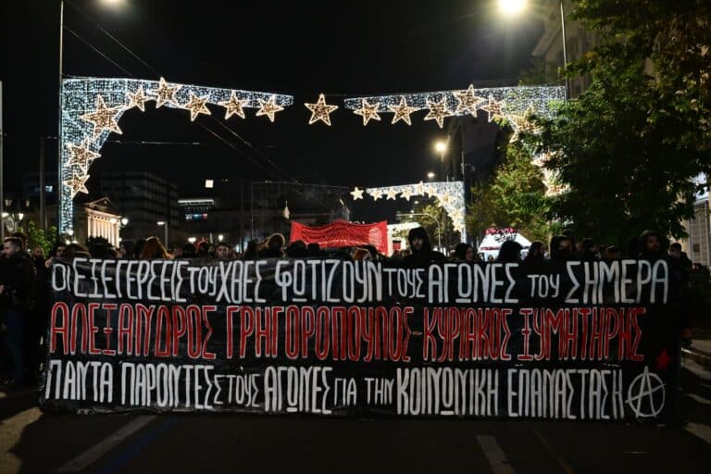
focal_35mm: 36
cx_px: 356
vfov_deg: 36.9
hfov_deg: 53.1
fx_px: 711
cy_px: 237
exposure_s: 1/160
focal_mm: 36
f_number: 3.2
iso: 8000
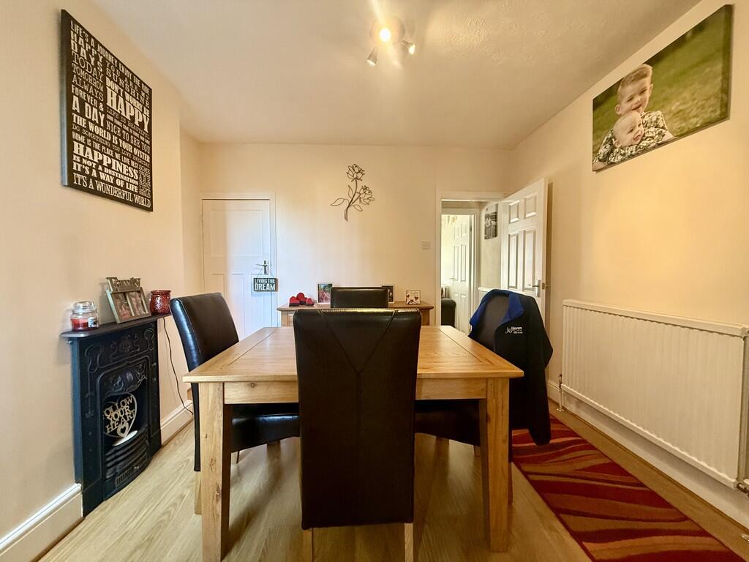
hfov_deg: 102.1
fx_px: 303
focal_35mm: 14
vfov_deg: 85.7
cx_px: 374
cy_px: 281
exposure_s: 1/50
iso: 400
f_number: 2.2
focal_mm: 2.22
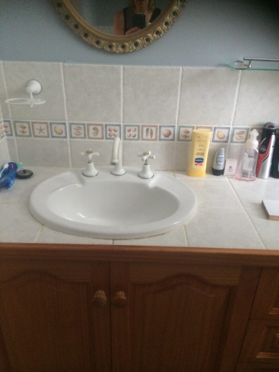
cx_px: 140
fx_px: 322
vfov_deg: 60.0
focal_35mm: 30
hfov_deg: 46.8
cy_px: 186
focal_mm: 4.12
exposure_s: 1/30
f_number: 2.2
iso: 320
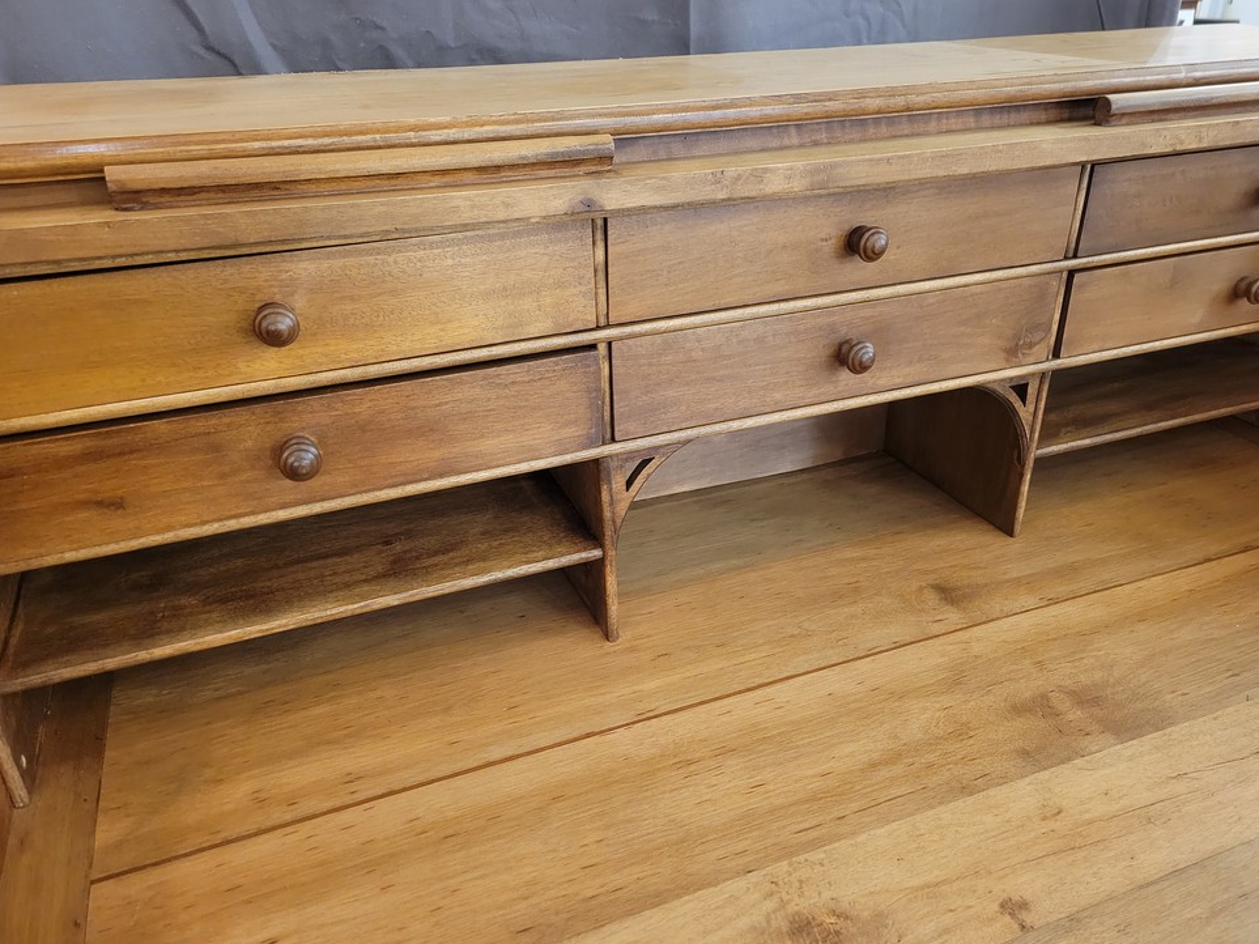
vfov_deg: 51.3
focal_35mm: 27
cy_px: 468
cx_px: 624
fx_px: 982
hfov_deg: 65.3
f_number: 1.8
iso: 640
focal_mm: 5.4
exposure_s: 1/33.3
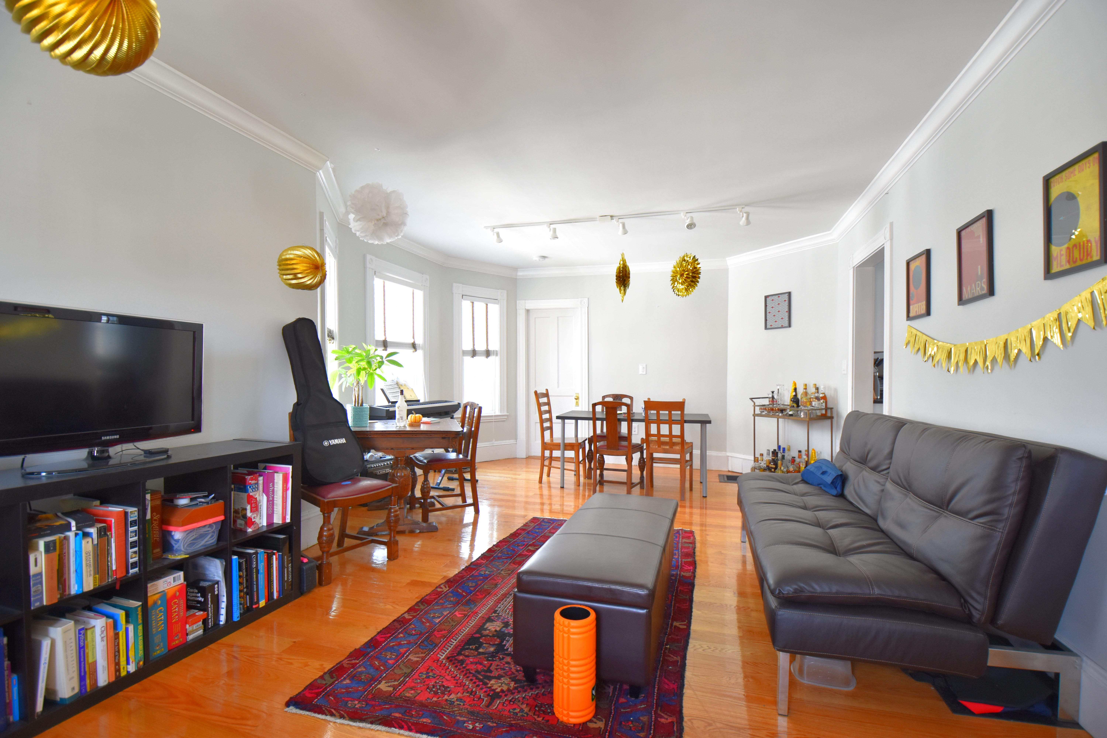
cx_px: 554
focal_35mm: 16
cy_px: 369
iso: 450
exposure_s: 1/15
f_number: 3.5
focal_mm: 10.5
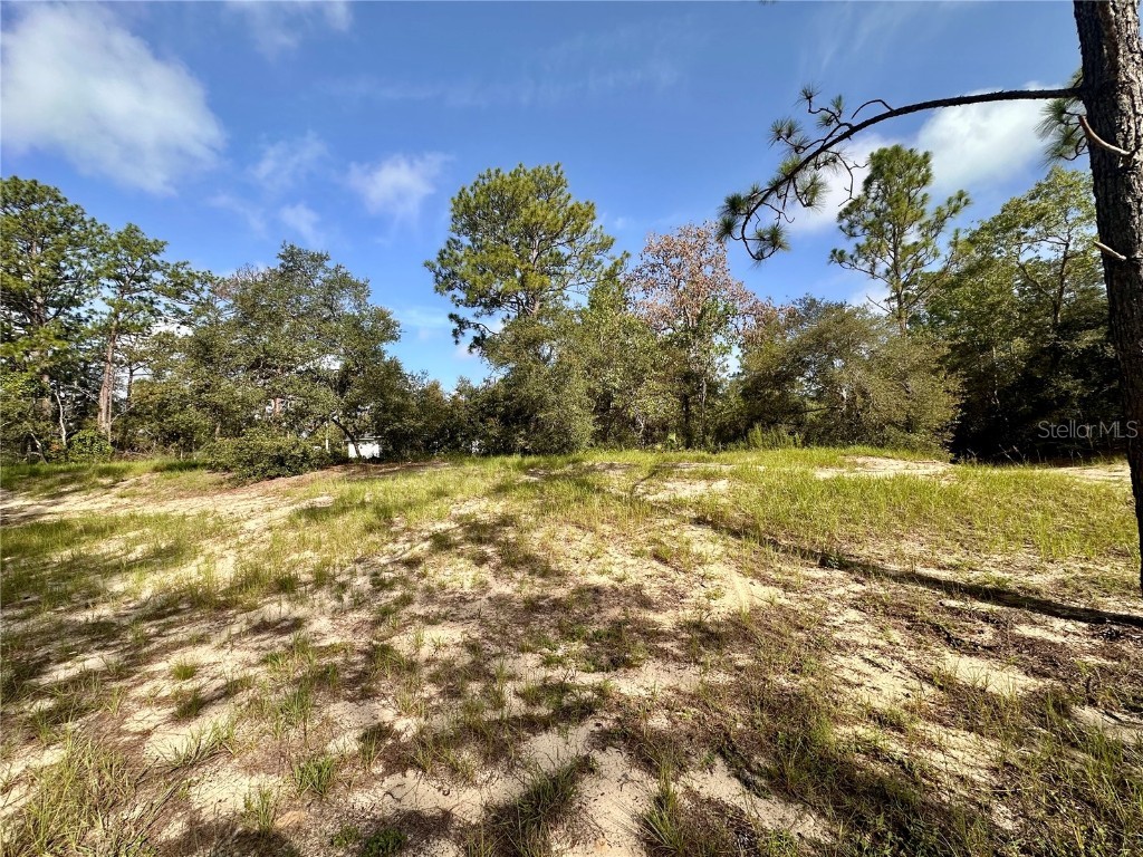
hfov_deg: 102.1
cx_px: 572
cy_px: 428
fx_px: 462
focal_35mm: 14
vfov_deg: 85.7
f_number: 2.2
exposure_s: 1/1289
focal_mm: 2.22
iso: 50
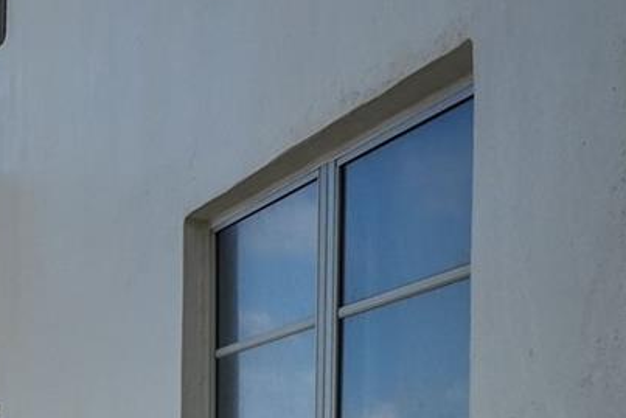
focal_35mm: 119
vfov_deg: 11.1
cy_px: 604
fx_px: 2070
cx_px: -537
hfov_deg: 14.8
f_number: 8
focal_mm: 20
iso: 640
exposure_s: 1/2000
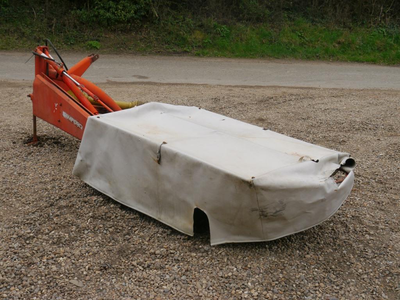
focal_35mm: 42
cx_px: 200
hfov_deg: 44.8
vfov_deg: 34.3
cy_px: 150
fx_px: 485
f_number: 6.3
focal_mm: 21
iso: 160
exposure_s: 1/200
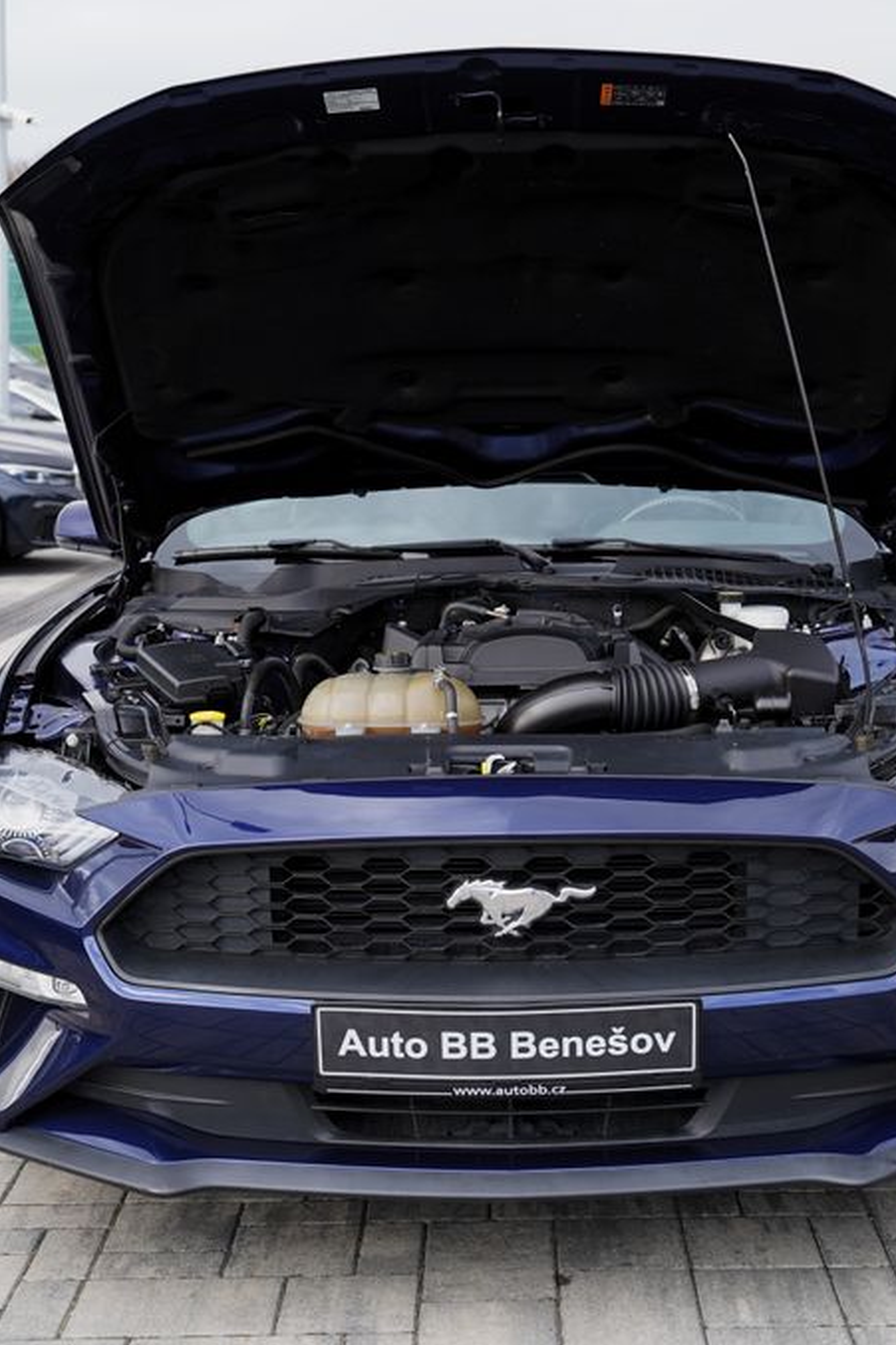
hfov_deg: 24.2
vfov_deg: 35.6
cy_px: 674
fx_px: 2092
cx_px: 505
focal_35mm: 56
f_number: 4.5
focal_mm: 37
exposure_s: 1/100
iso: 100
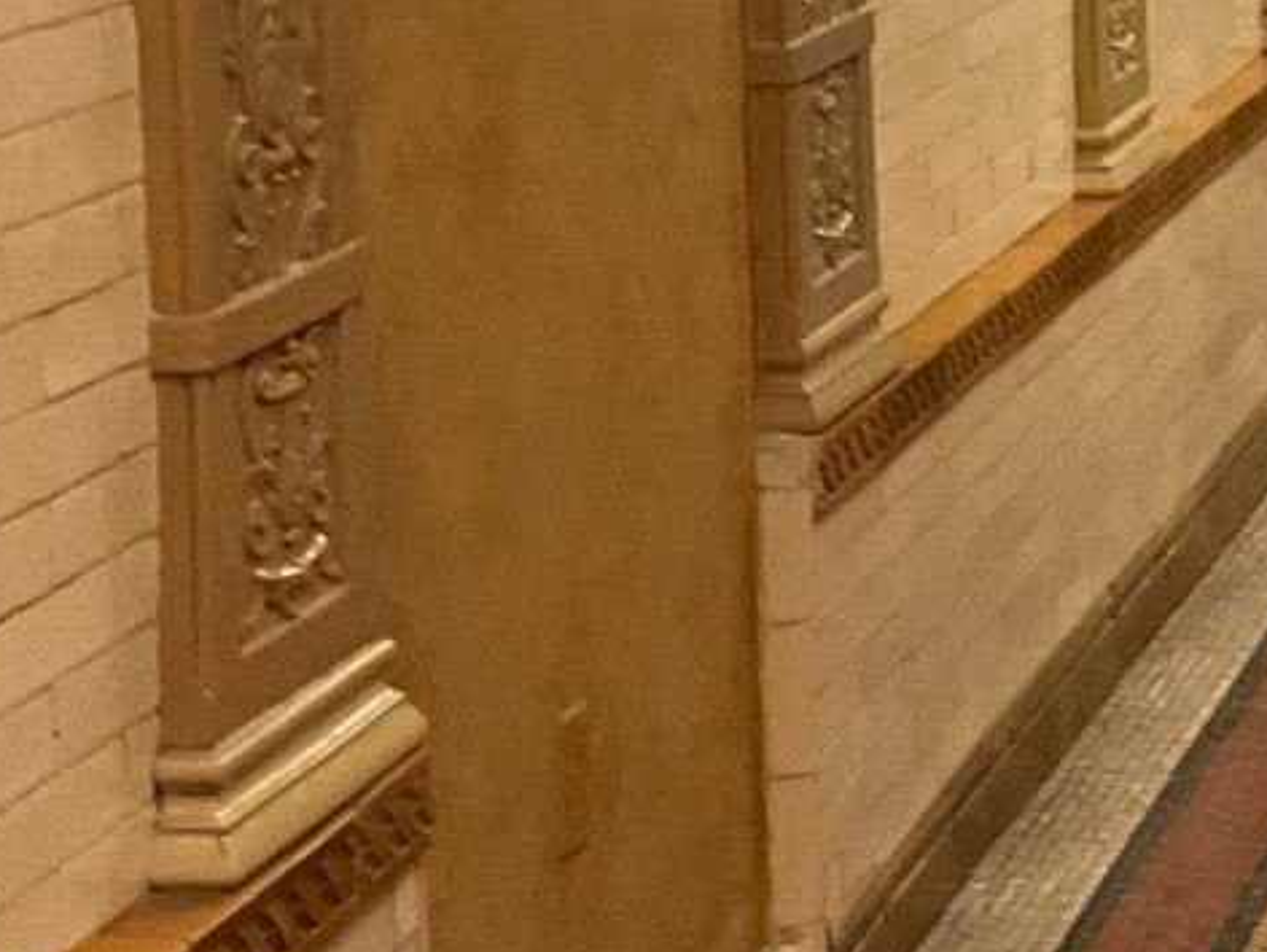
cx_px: 1985
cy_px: -134
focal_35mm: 126
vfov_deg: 11.6
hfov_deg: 14.4
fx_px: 4615
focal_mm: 3
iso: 250
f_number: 1.8
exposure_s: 1/30
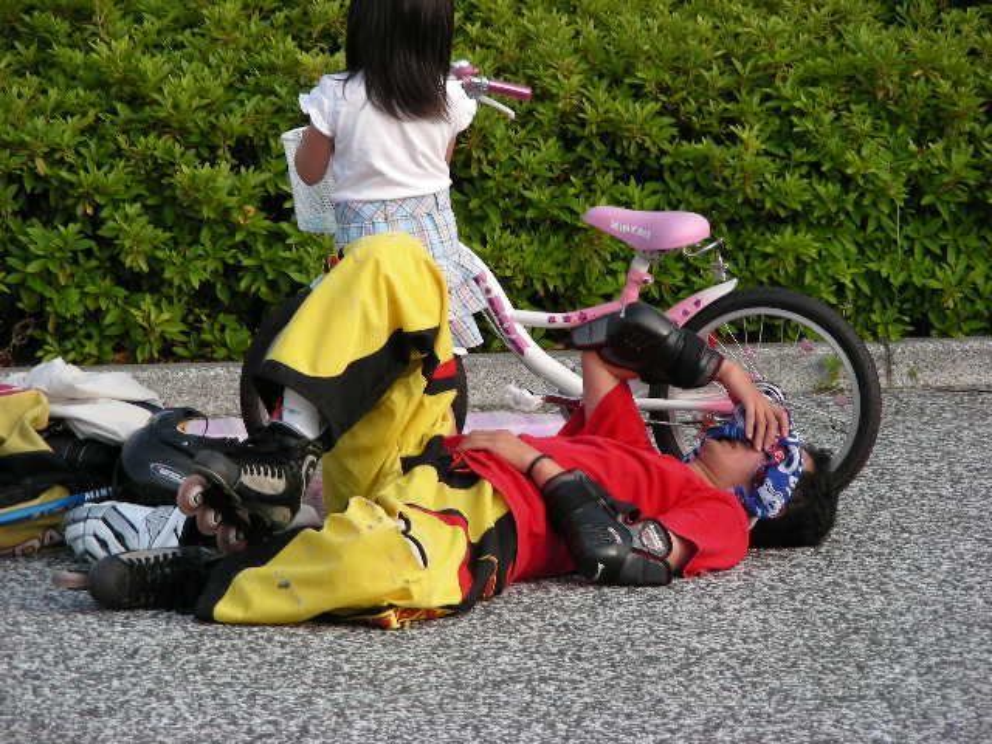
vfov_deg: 7.6
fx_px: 5617
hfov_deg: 10.1
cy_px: 372
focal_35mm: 196
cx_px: 496
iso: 50
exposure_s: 1/172
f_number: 3.5
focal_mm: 32.7
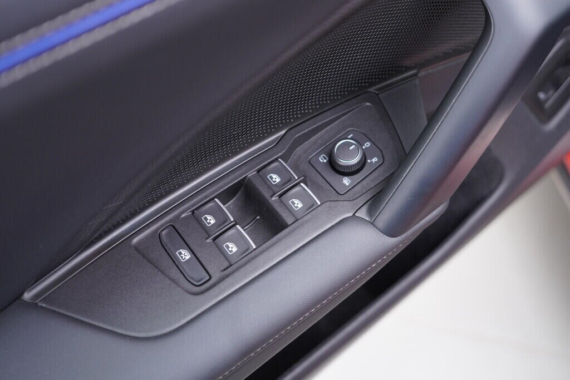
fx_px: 570
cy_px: 190
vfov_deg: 36.9
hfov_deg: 53.1
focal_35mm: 36
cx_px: 285
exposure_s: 1/40
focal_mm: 24
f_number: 2.8
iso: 400
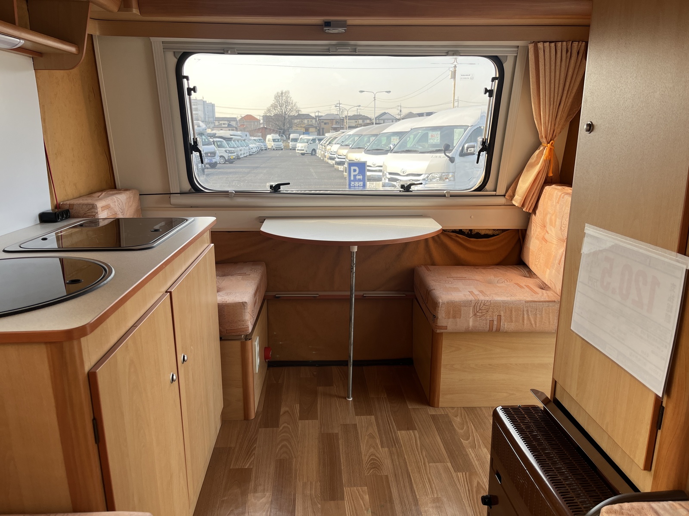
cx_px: 344
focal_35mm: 26
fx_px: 518
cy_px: 258
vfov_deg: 53.1
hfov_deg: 67.3
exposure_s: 1/187
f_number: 1.6
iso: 40
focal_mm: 5.1
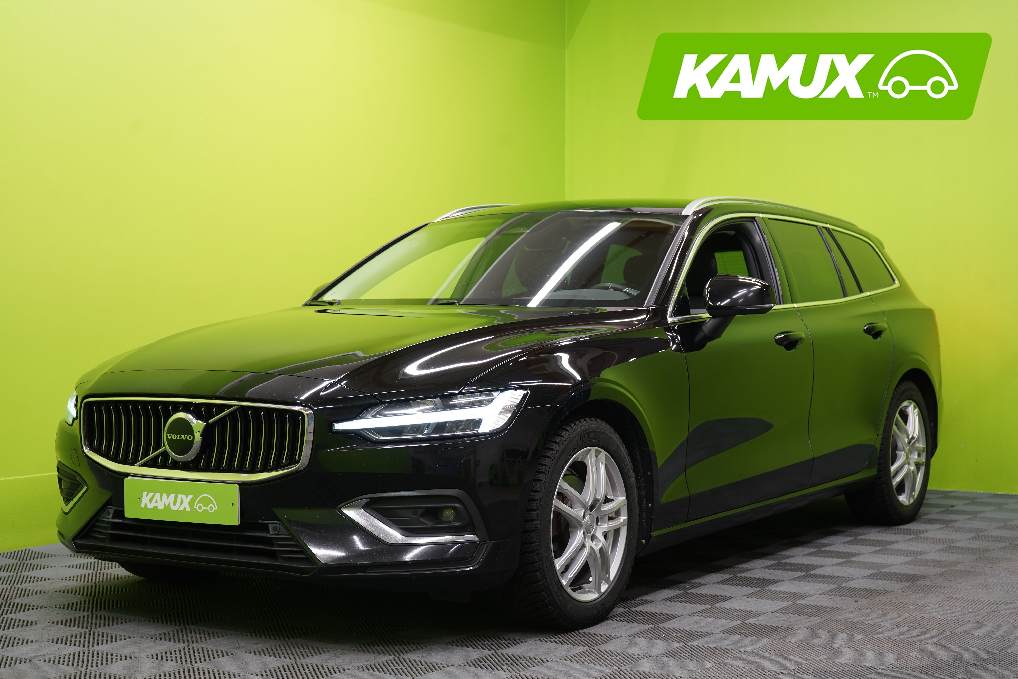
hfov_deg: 34.5
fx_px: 1640
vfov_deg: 23.4
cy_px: 340
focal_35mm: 58
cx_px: 509
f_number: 5.6
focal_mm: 58
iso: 400
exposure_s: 1/20
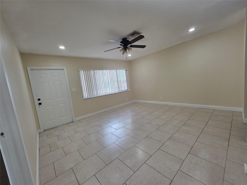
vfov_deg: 89.9
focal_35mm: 13
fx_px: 93
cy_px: 92
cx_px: 124
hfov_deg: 106.2
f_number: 1.9
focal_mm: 2.2
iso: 160
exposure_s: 1/120
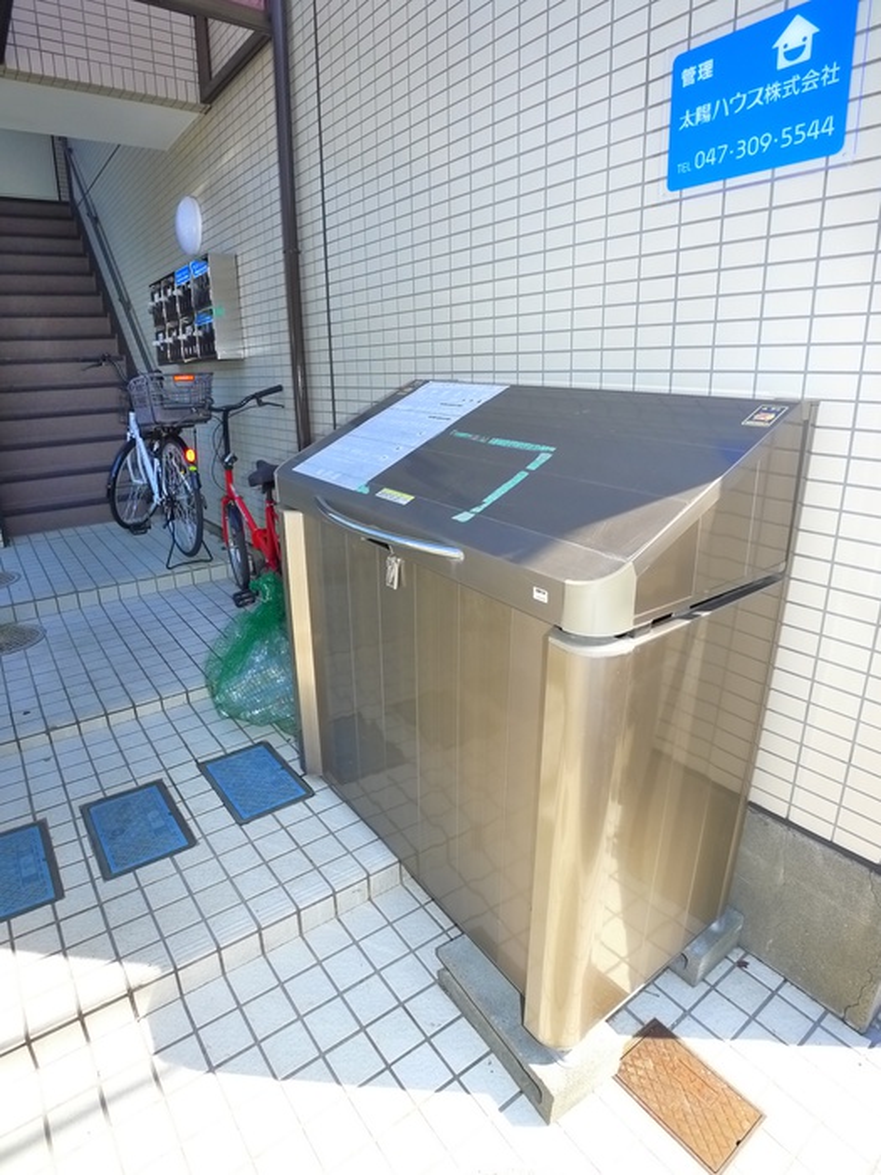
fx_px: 814
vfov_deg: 71.6
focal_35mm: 24
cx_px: 440
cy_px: 588
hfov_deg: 56.8
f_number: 2.8
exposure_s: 1/400
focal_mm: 5.1
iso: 400
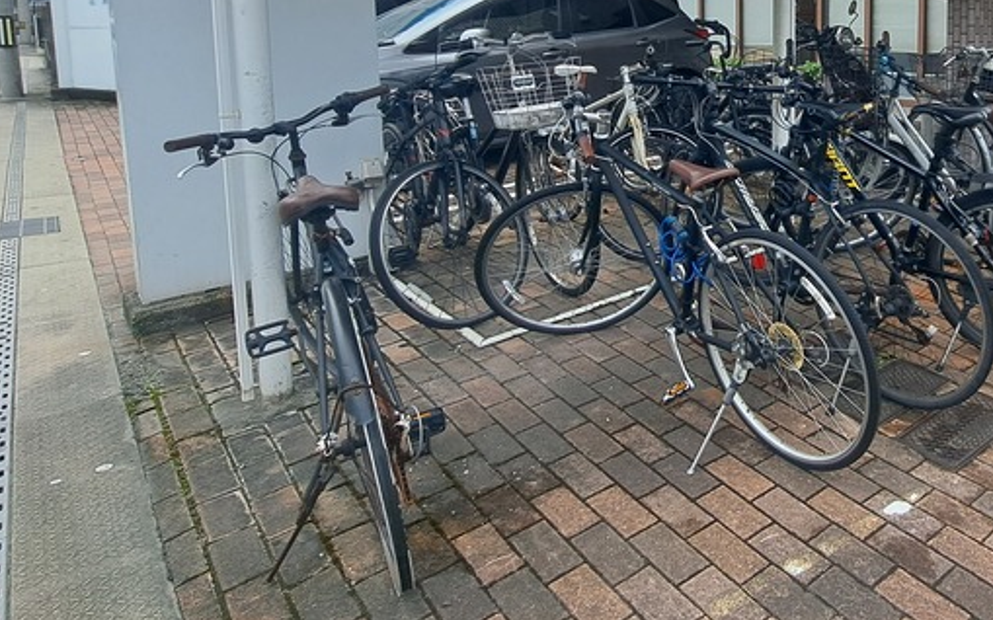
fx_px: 704
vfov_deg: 44.8
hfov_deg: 63.8
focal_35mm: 26
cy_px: 109
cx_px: 806
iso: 50
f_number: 2.2
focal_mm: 1.74
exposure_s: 1/629
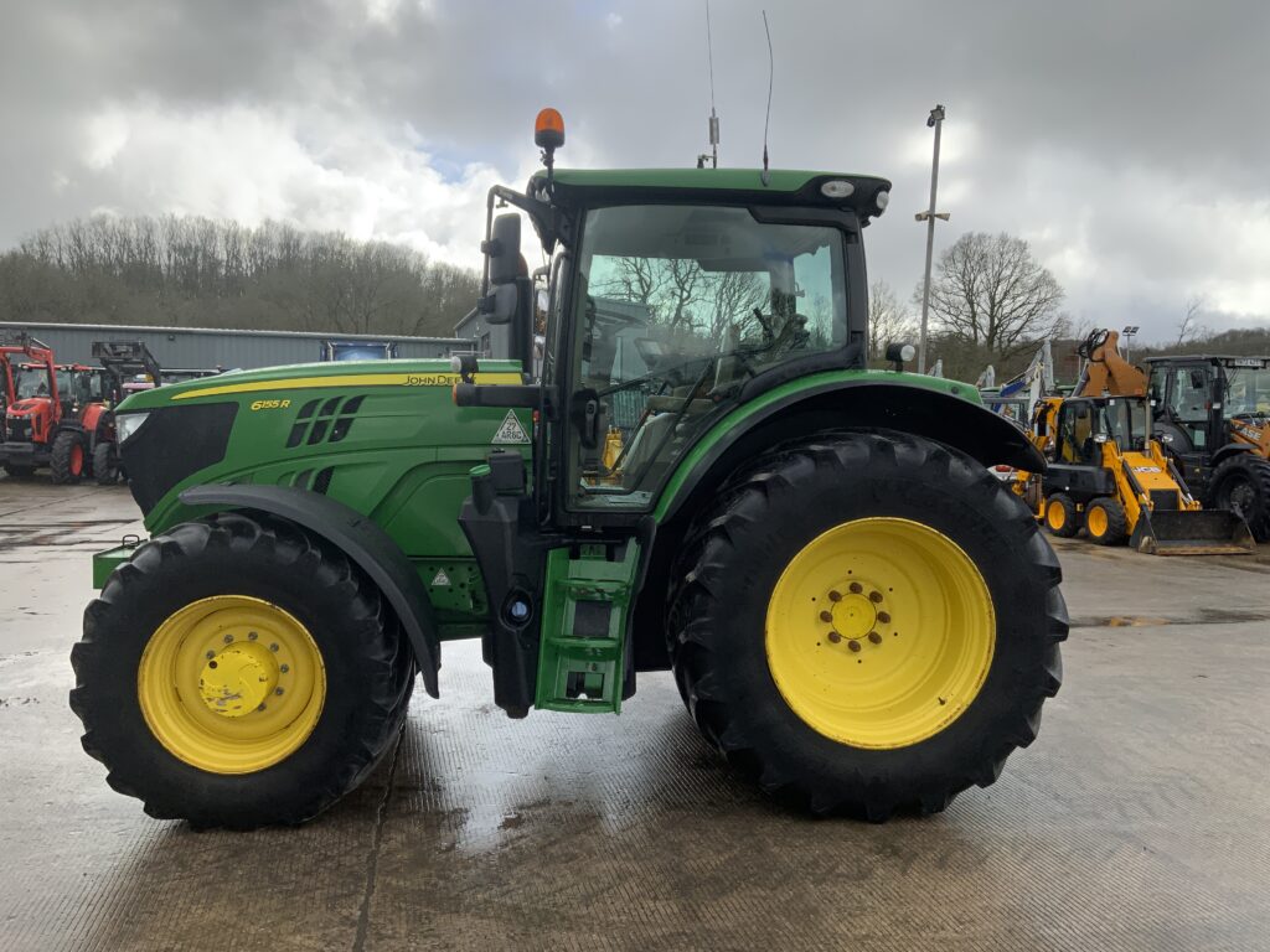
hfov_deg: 61.7
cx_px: 635
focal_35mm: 29
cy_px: 476
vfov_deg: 48.2
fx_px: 1064
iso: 16
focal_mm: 3
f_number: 1.8
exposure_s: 1/1035
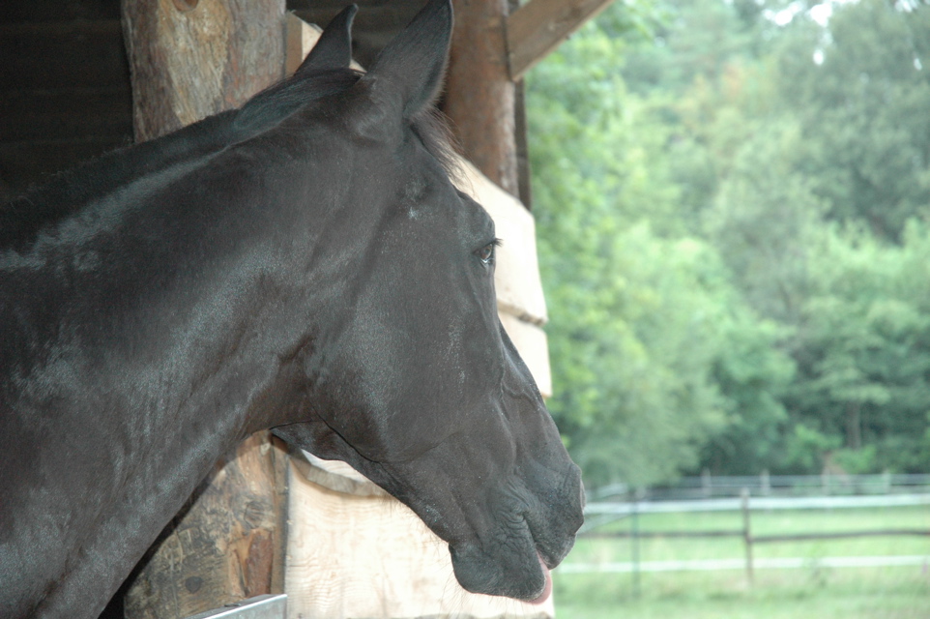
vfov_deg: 13.0
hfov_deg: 19.5
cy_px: 310
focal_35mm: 105
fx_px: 2711
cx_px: 465
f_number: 4.5
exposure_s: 1/90
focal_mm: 70
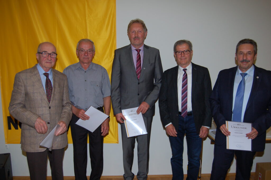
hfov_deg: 62.0
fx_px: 226
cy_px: 90
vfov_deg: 43.5
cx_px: 136
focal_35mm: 30
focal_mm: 20
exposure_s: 1/60
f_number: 4
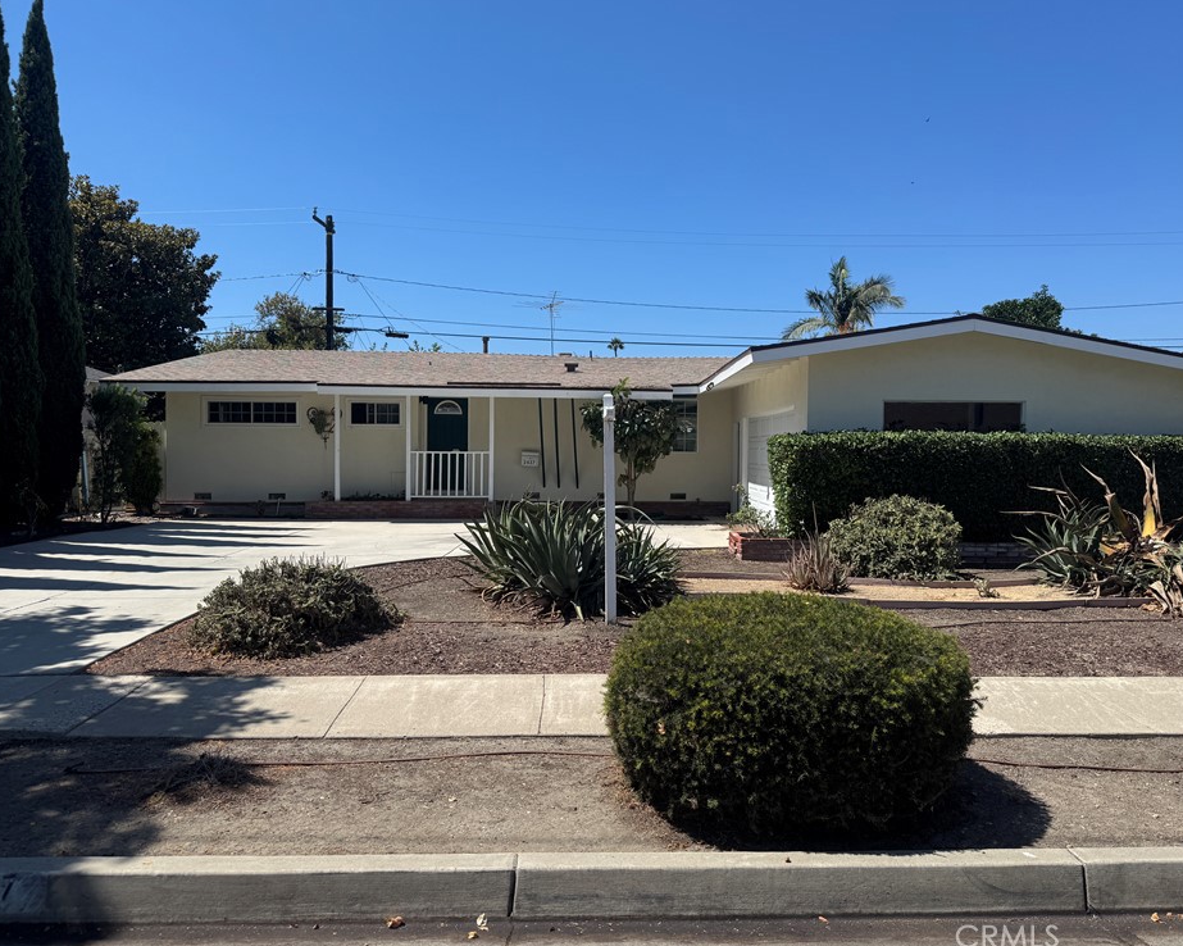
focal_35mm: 26
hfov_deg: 66.0
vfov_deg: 54.9
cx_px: 624
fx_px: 910
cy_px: 463
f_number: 1.78
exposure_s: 1/4950
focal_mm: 6.76
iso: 80
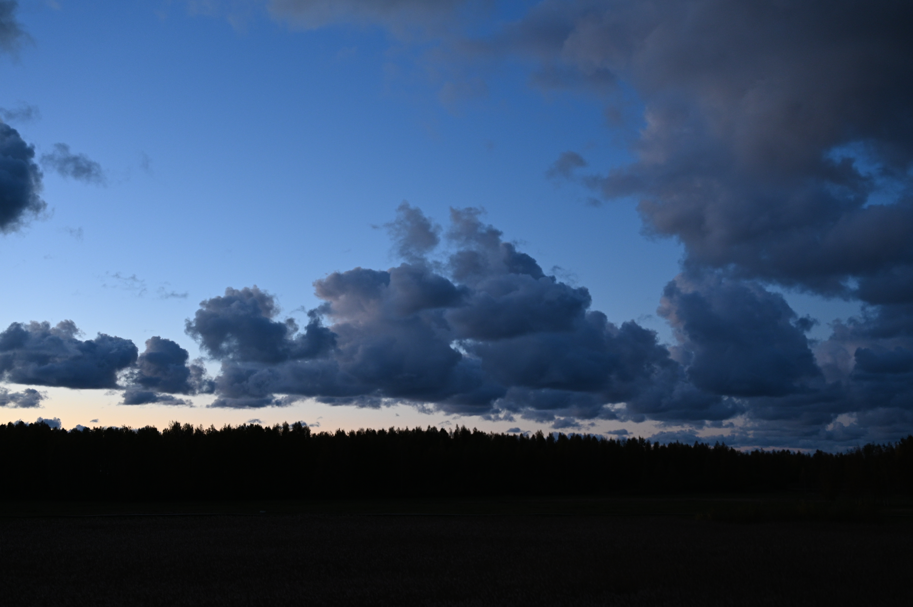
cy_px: 304
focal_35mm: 41
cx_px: 456
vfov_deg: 32.6
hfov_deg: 47.4
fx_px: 1039
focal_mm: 41
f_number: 4
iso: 1000
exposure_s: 1/100
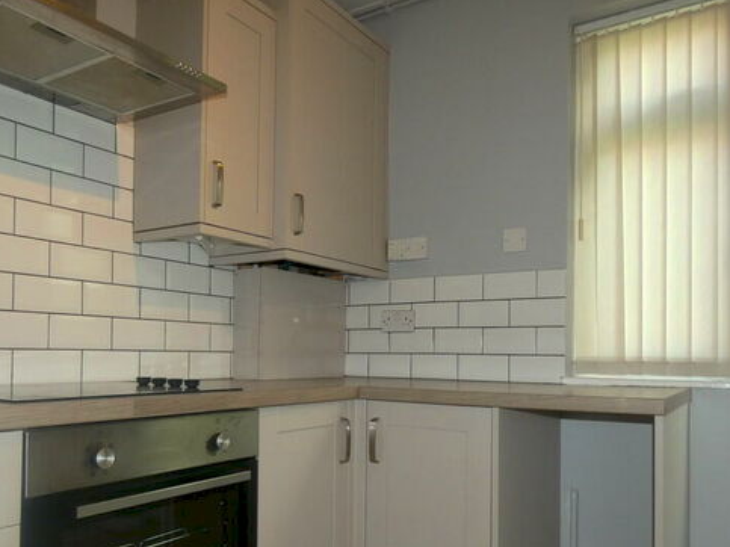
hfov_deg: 61.6
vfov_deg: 47.7
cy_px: 344
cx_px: 346
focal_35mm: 29
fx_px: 611
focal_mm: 3.6
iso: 160
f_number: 2.8
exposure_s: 1/80
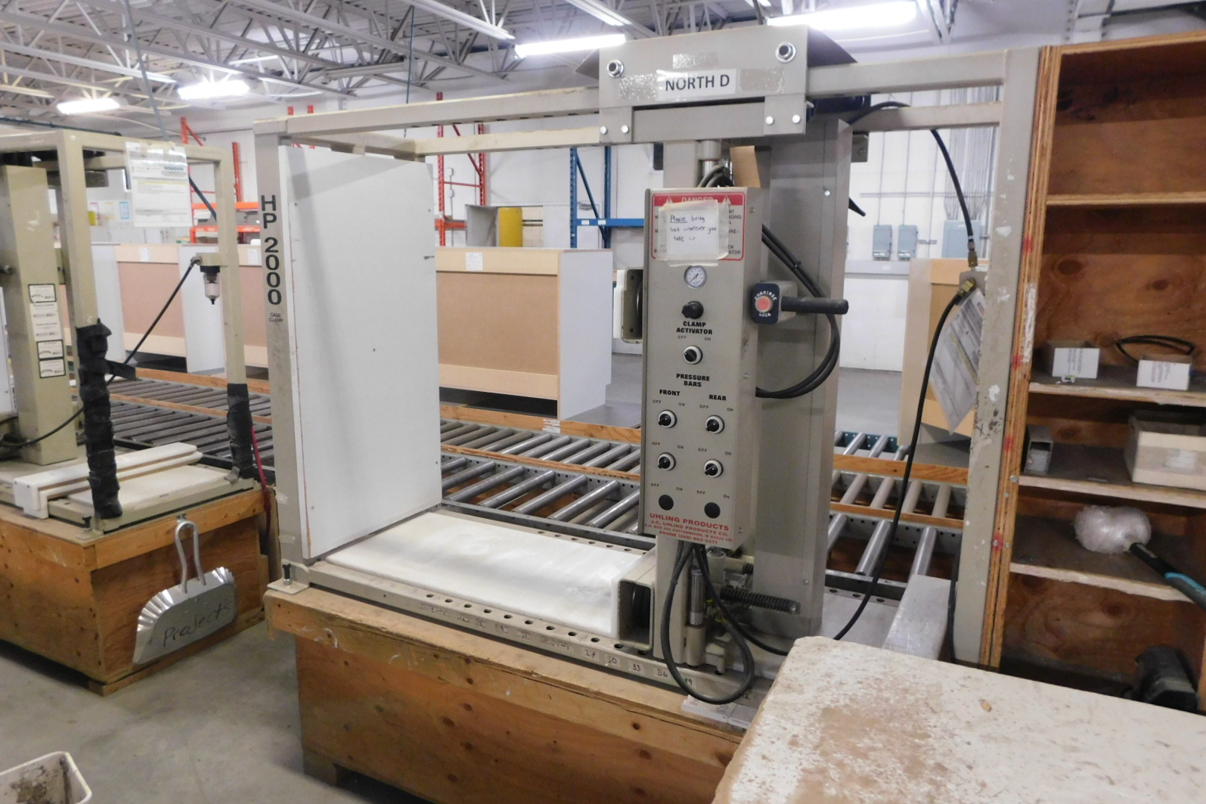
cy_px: 393
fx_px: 804
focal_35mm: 24
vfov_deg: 53.1
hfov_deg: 73.7
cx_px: 603
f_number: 3
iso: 400
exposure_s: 1/25
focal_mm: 4
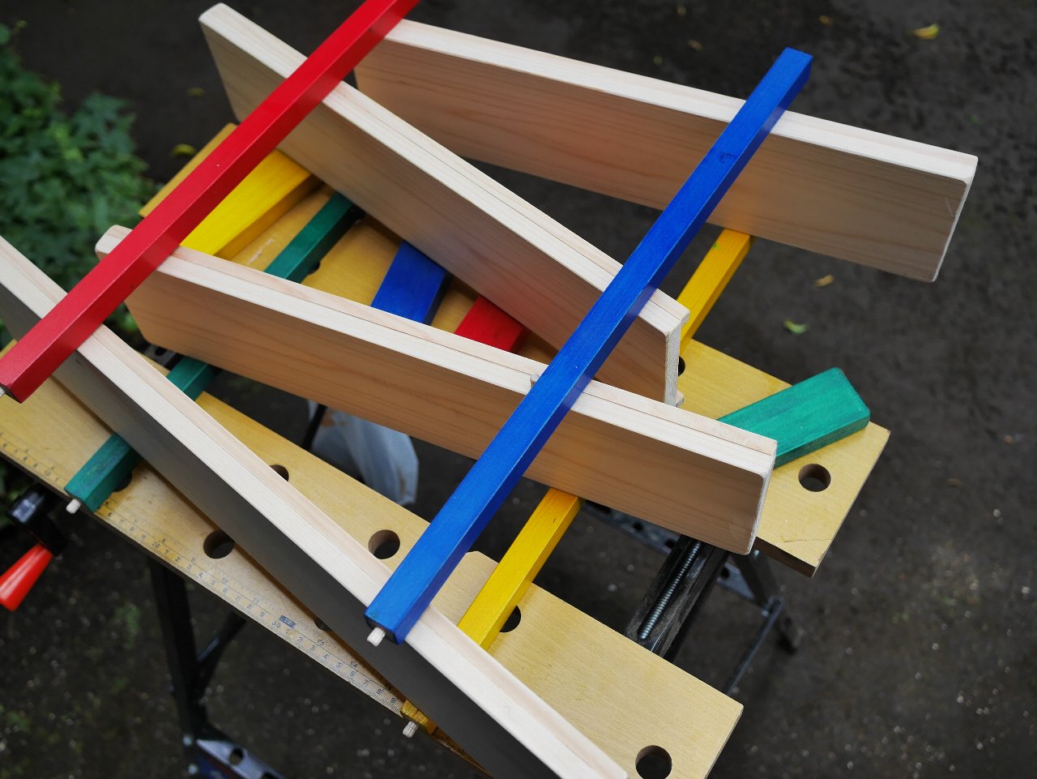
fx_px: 1199
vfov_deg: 36.0
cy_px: 390
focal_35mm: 40
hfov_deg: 46.8
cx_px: 518
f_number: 2.8
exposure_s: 1/320
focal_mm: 20
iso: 200
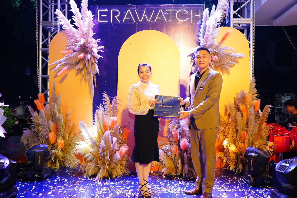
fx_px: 248
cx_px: 148
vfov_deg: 43.5
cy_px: 99
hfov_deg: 61.8
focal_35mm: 30
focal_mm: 30.1
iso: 1600
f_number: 4.5
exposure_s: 1/125
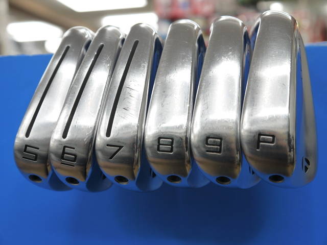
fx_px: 435
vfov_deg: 31.5
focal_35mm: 46
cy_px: 122
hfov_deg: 41.2
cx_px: 164
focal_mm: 23
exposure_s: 1/60
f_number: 4.4
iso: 160
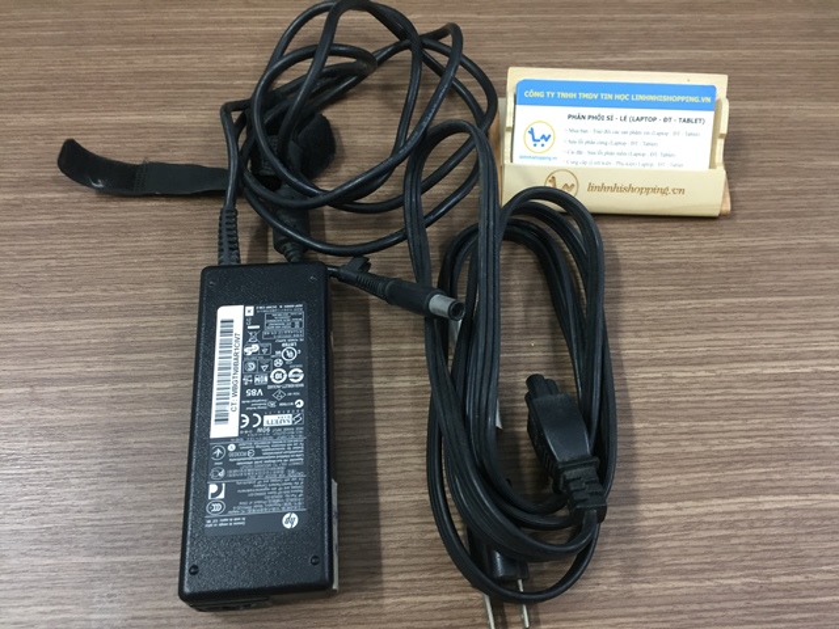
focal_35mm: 29
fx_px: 703
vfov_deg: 48.2
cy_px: 314
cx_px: 420
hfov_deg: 61.7
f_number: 2.2
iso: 100
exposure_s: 1/33
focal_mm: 4.15
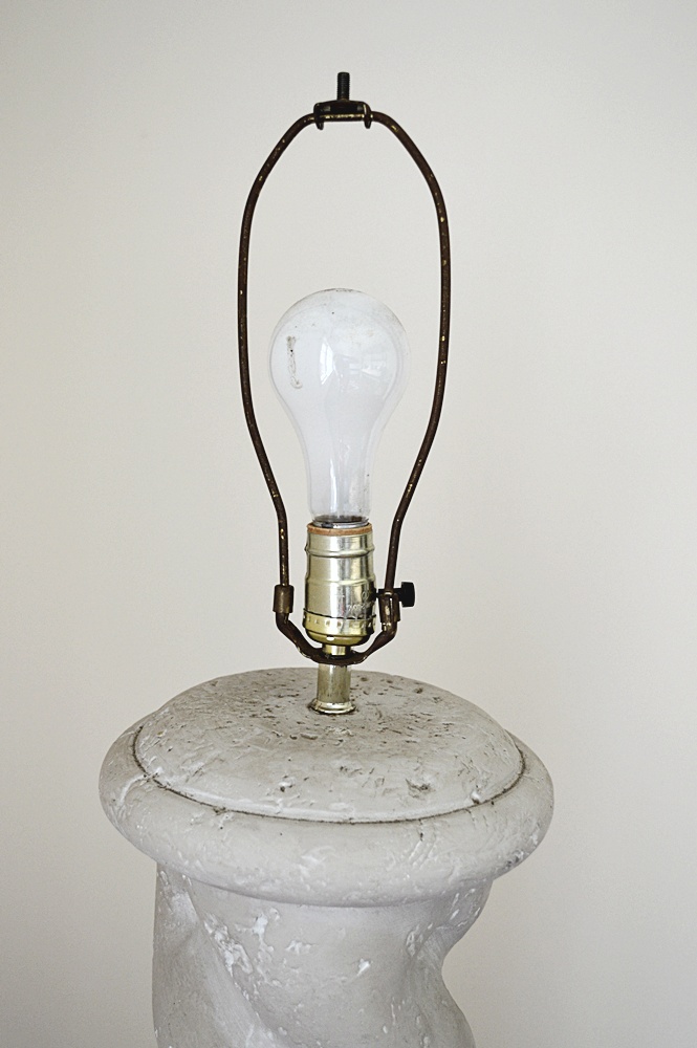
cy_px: 524
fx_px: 1135
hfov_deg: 34.2
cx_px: 348
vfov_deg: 49.6
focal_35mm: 39
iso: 400
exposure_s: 1/25
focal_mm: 26
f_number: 4.2
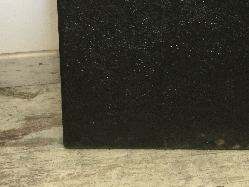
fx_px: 518
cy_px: -11
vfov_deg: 19.7
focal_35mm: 72
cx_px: 216
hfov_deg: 26.3
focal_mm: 3.3
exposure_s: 1/33
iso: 125
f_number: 2.4
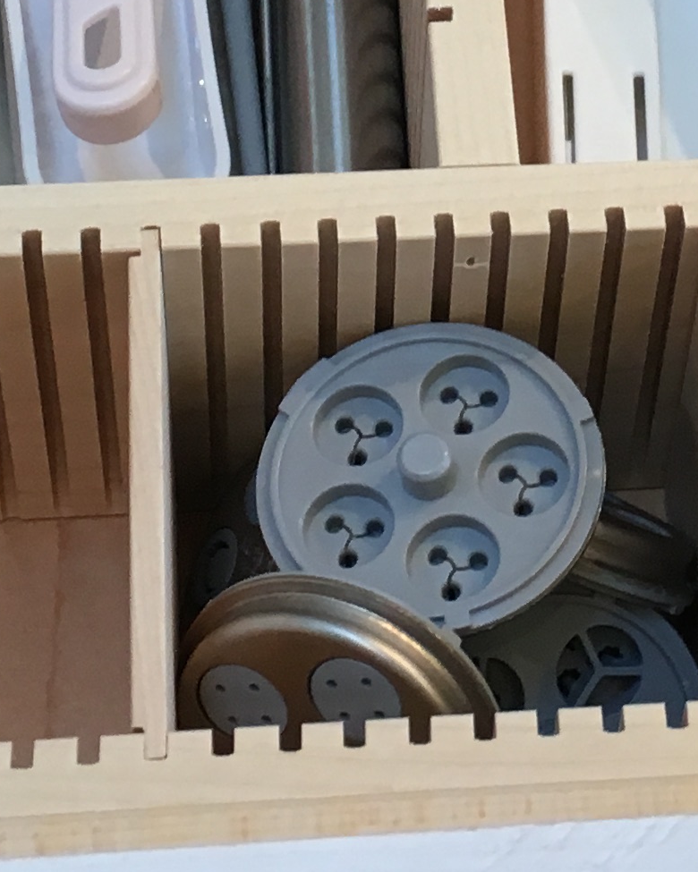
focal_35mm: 117
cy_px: -47
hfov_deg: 13.1
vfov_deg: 16.0
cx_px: 545
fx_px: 3021
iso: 64
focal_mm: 4.15
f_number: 2.2
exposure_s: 1/30
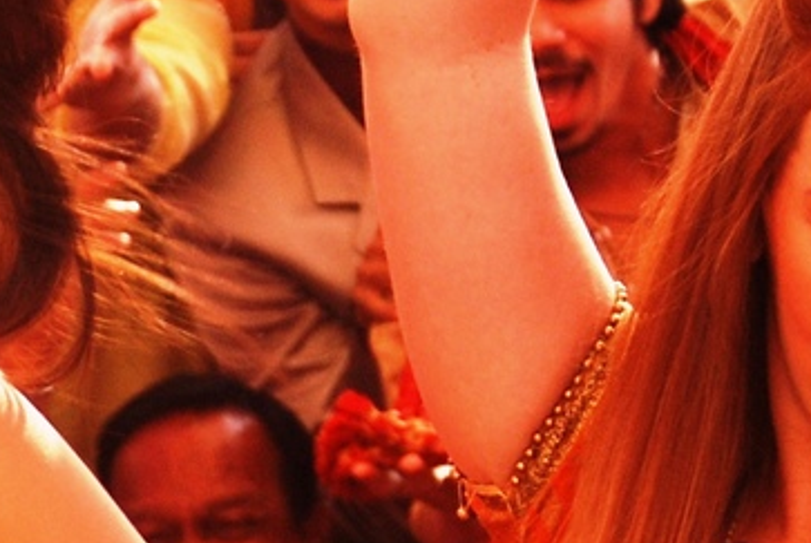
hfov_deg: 4.6
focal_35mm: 440
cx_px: -572
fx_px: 9924
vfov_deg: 3.1
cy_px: 847
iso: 200
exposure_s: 1/200
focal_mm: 52
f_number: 5
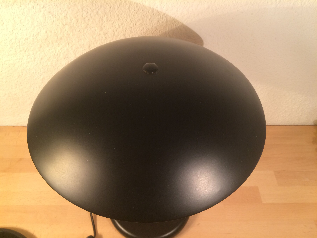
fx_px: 266
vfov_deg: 48.2
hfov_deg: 61.7
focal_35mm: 29
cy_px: 119
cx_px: 158
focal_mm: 4.15
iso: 125
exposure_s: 1/33
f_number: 2.2
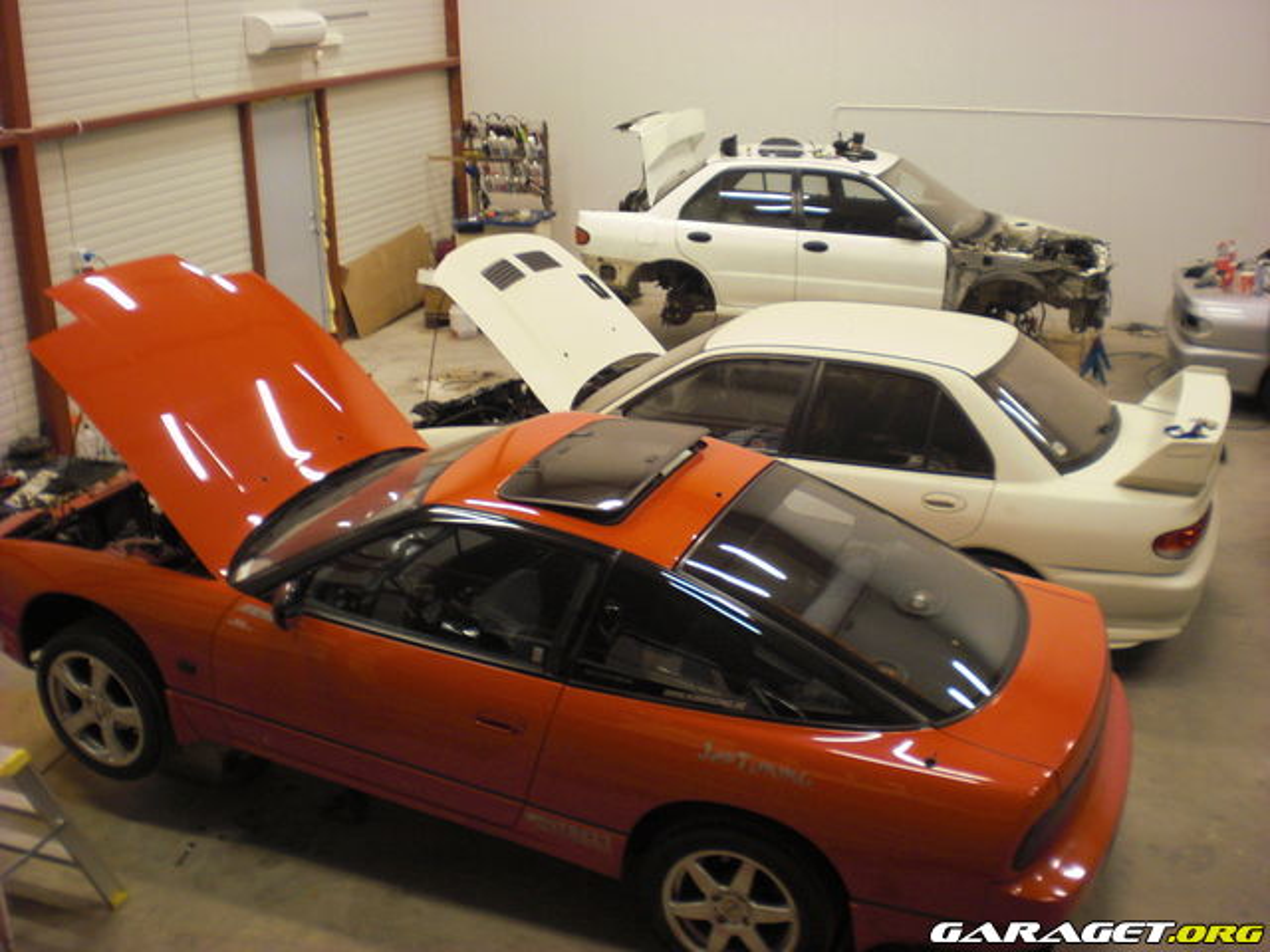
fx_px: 1394
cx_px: 635
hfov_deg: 49.0
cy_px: 476
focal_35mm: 38
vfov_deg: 37.7
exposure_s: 1/25
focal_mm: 6.3
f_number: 3.1
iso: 200
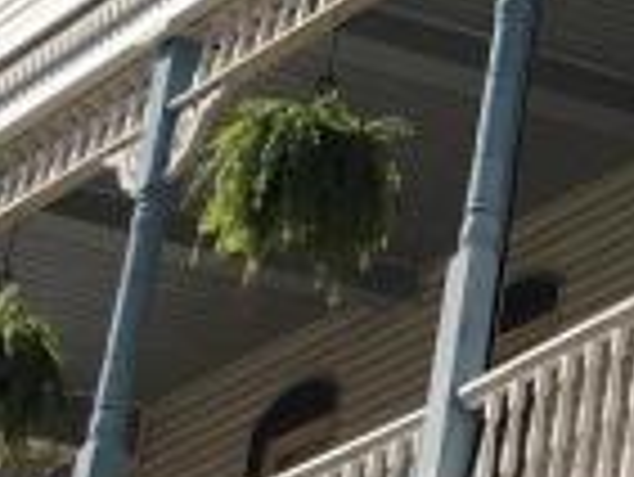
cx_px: 1646
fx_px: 3849
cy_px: -180
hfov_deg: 8.4
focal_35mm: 210
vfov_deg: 7.0
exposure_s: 1/1425
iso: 25
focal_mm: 4.15
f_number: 2.2
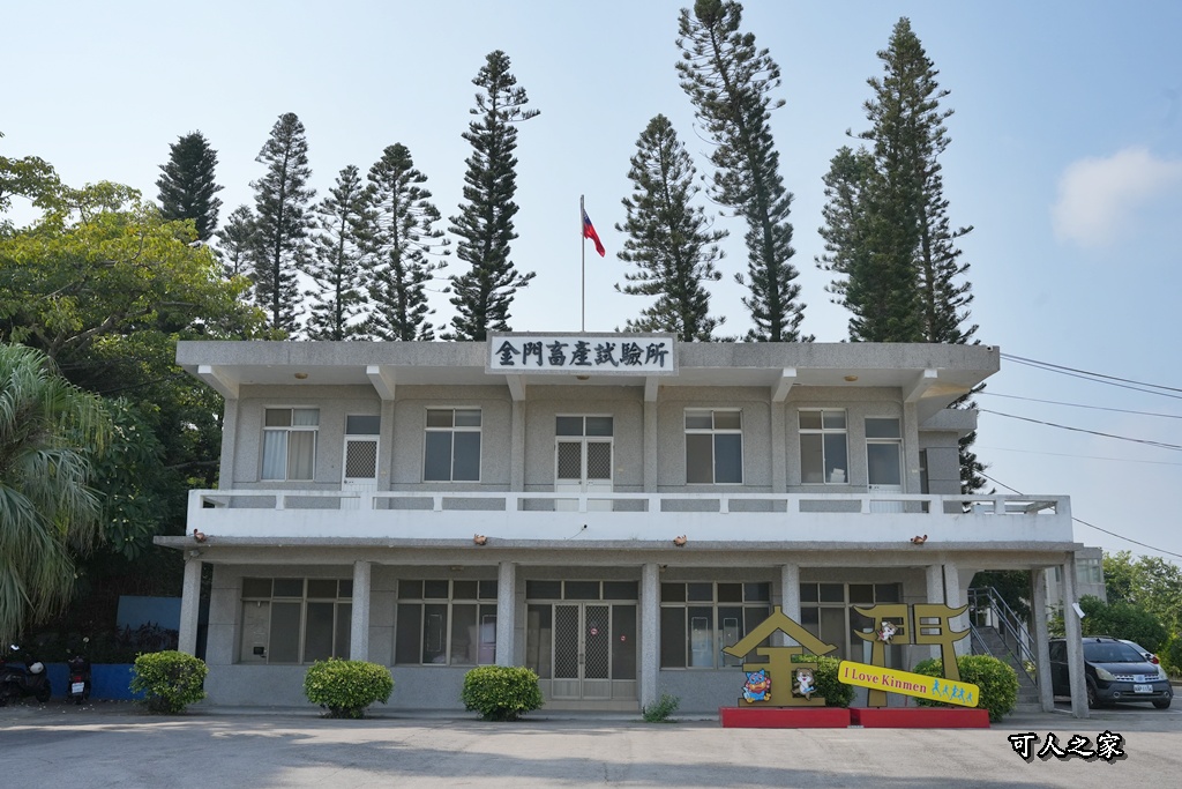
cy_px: 394
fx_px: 1107
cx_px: 591
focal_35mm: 34
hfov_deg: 56.2
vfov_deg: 39.2
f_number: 8
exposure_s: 1/2500
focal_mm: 33.7
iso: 1000
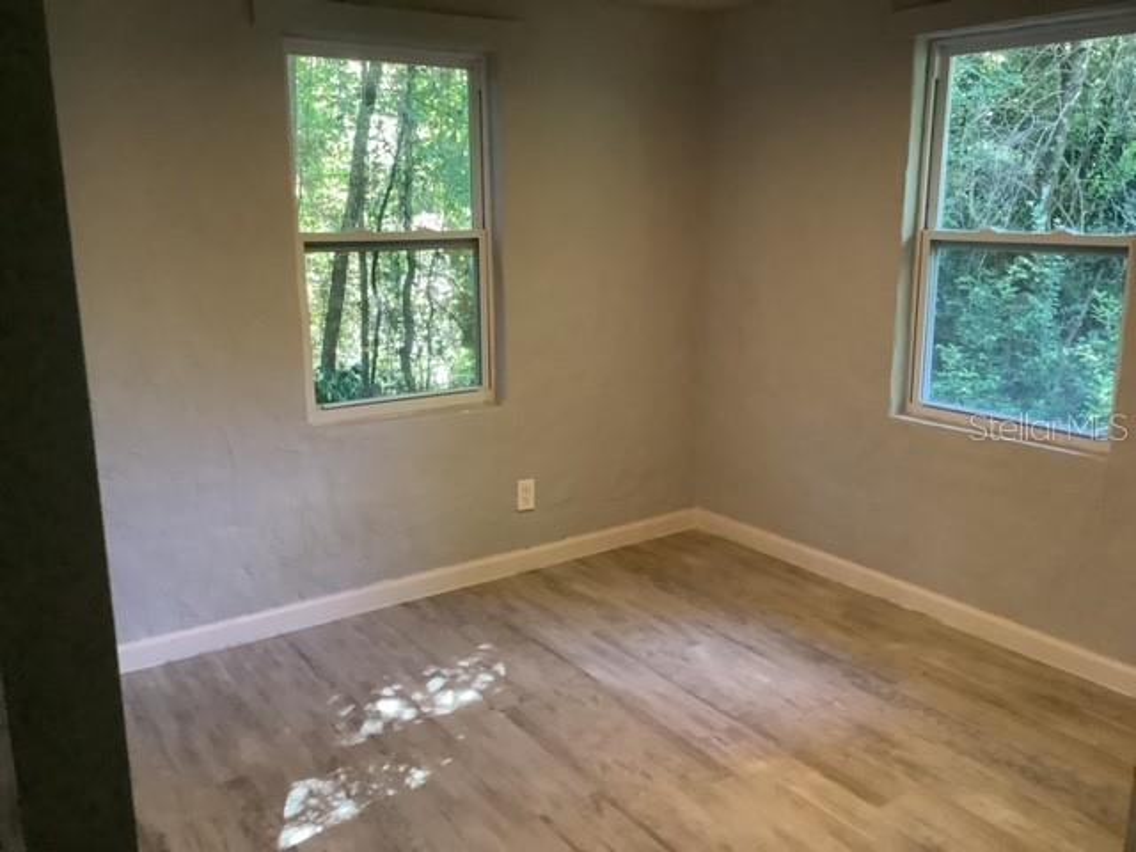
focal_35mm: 31
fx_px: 1017
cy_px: 426
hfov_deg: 58.4
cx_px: 568
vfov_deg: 45.4
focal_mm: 3.3
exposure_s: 1/60
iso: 400
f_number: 2.4
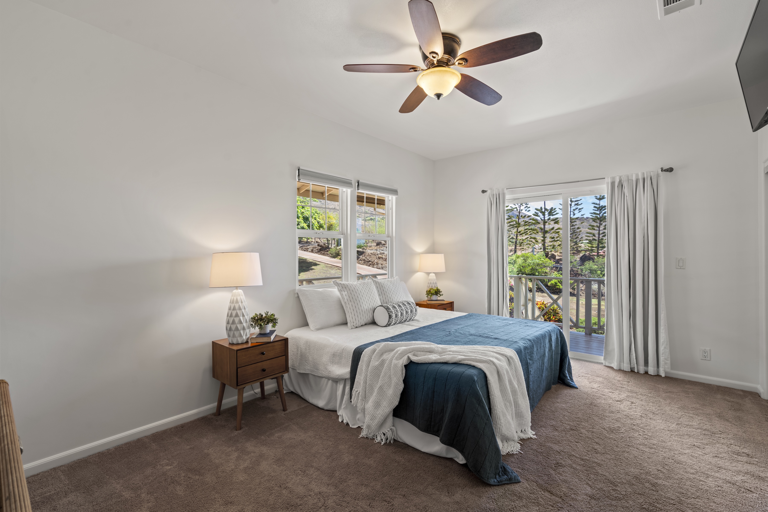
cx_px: 384
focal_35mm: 16
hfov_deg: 96.7
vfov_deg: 73.7
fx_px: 341
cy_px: 256
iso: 100
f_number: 8
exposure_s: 1/3
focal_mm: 16
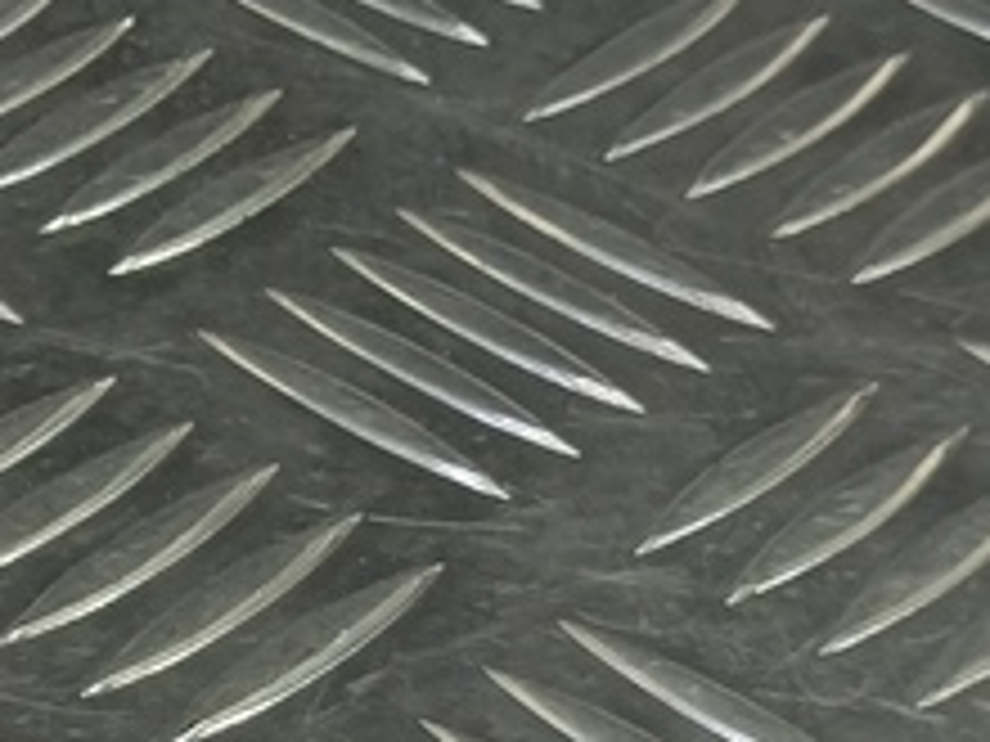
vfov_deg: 13.3
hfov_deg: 16.7
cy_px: 998
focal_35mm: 107
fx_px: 3060
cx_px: -504
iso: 85
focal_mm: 4.11
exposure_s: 1/50
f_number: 1.6
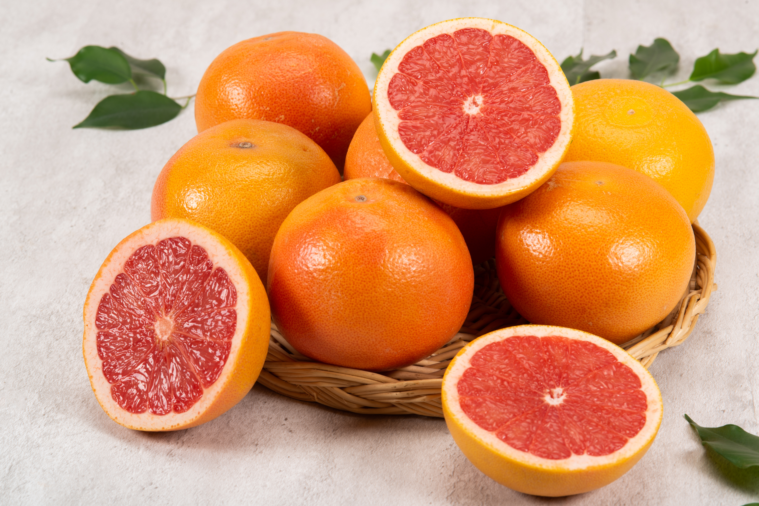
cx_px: 380
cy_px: 253
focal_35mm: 105
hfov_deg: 19.5
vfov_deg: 13.1
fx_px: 2214
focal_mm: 105
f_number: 16
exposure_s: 1/160
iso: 50
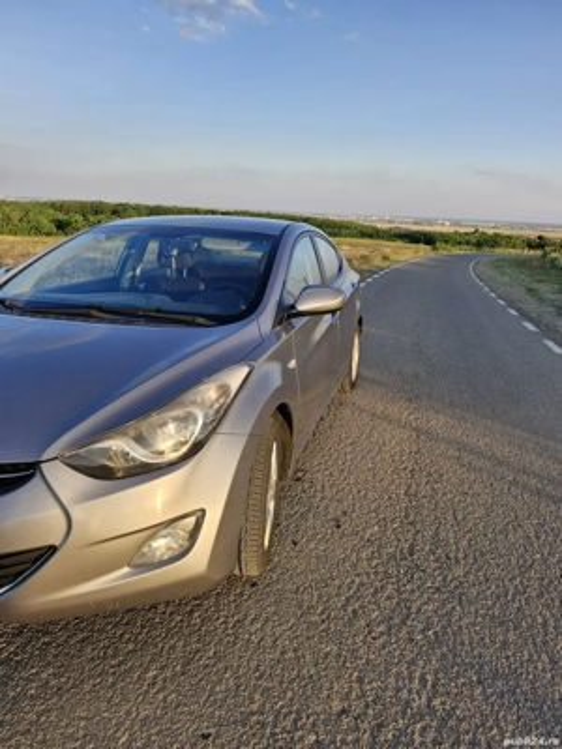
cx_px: 281
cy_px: 374
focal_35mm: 23
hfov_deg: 58.9
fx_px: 498
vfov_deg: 73.9
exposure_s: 1/482
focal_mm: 5.54
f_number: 1.8
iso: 50
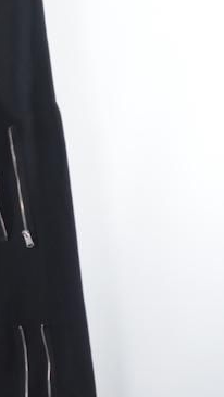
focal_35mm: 137
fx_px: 1446
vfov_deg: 15.7
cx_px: -91
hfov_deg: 8.7
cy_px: 190
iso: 800
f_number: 4
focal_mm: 40
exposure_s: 1/60
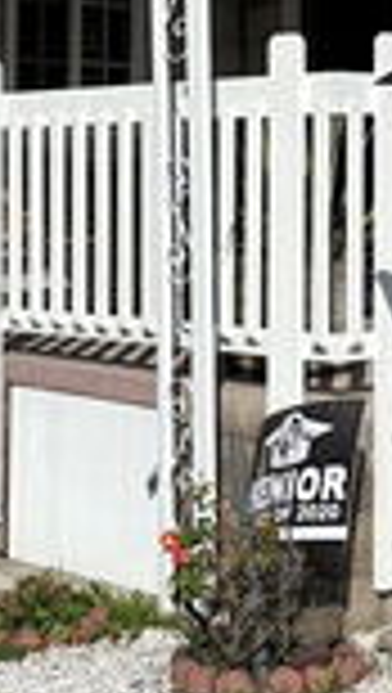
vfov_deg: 22.3
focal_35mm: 94
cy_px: 104
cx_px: 406
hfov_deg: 12.7
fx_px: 1731
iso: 50
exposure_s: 1/11905
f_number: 1.6
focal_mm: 5.96
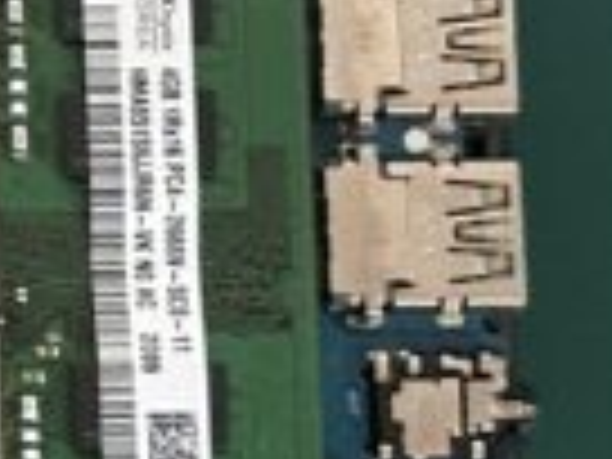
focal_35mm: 362
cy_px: 630
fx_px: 6400
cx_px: -1552
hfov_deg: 5.1
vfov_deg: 4.1
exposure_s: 1/33
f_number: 1.78
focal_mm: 6.86
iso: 400
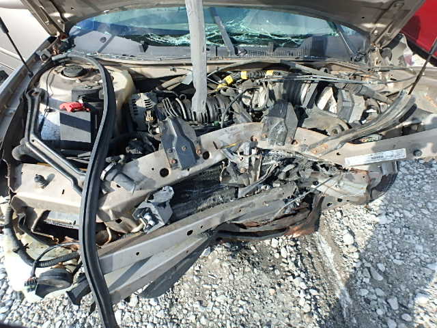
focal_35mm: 21
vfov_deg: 63.4
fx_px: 265
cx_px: 218
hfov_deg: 79.0
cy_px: 164
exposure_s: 1/320
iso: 125
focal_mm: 3.7
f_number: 3.5
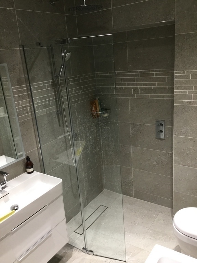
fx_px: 235
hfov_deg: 45.4
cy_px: 132
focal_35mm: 31
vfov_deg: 58.4
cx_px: 98
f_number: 2.4
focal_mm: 3.3
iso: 80
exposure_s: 1/33
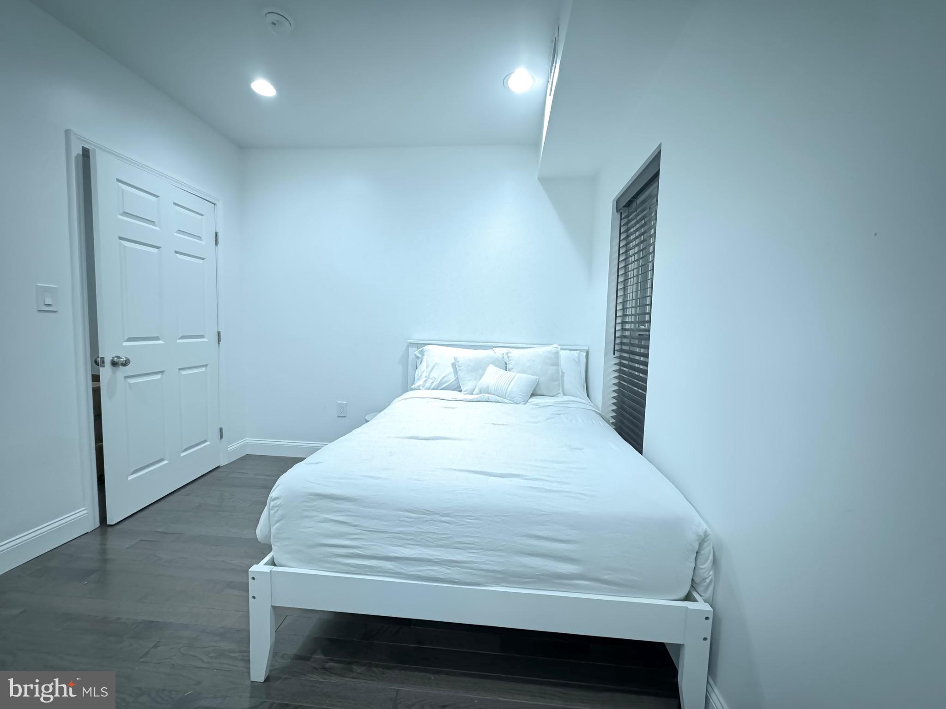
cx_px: 473
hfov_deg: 102.1
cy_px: 354
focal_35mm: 14
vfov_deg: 85.7
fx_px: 383
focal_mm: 2.22
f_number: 2.2
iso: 1250
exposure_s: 1/60
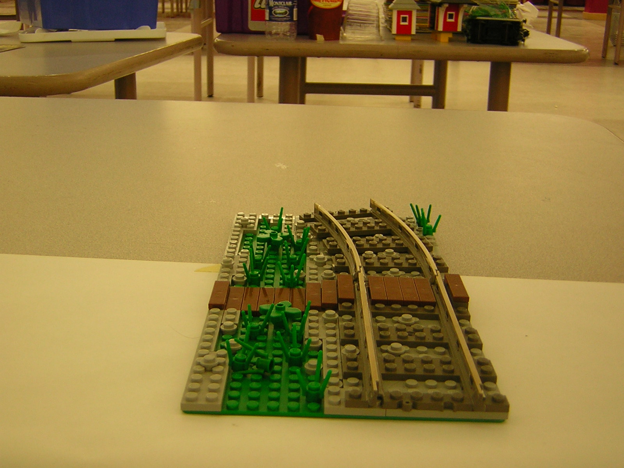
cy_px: 234
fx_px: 847
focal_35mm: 47
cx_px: 312
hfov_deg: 40.4
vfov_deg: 30.9
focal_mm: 6.1
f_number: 2.9
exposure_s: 1/7.6
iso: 50
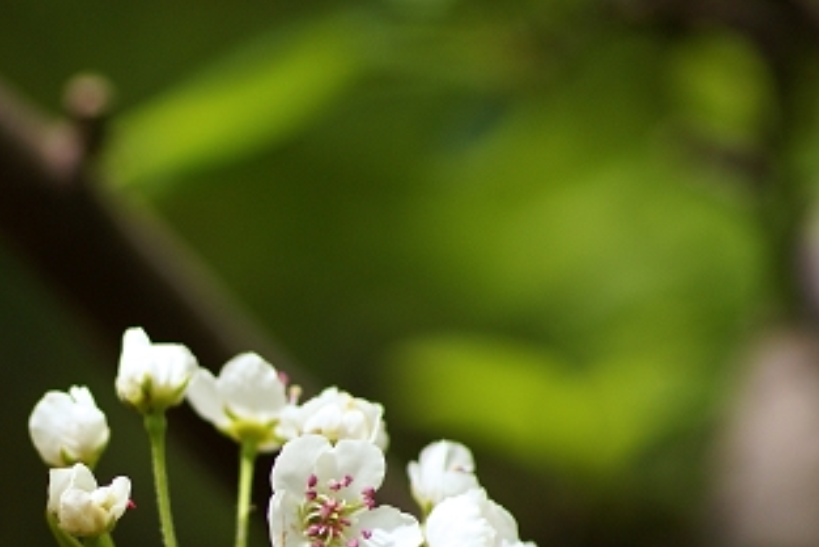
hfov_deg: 3.4
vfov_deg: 2.3
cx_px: 107
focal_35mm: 604
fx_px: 13747
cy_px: 493
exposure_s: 1/320
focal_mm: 210
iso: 200
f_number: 5.6
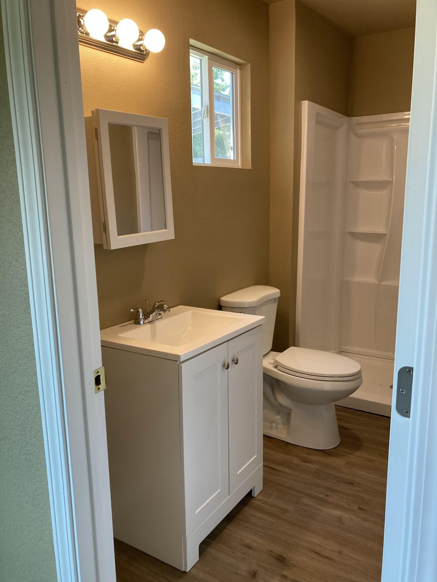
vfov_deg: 63.4
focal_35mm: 28
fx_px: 471
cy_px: 291
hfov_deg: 49.7
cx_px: 218
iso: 64
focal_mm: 3.99
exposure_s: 1/60
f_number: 1.8
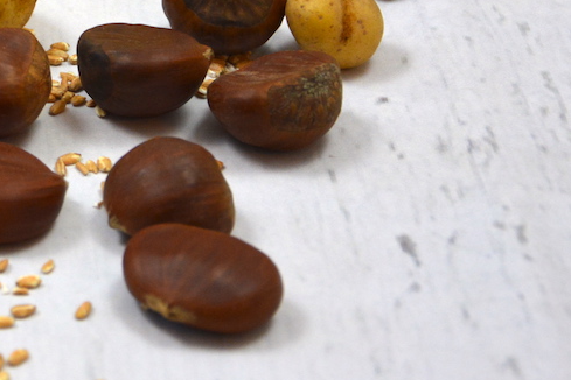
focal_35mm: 184
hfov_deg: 11.0
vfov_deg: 7.4
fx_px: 2918
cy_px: -60
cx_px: -85
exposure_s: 1/40
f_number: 5
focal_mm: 50
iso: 800
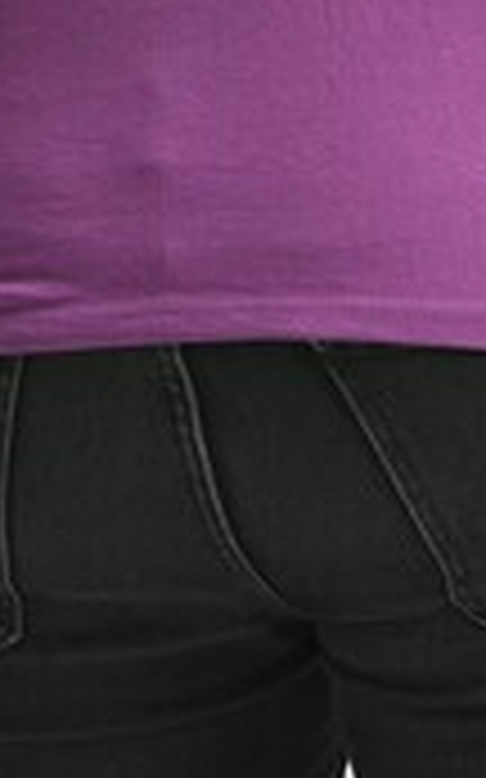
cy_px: -513
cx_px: 189
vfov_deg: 3.6
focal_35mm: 575
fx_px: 12196
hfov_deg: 2.3
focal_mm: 130
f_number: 5.6
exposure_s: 1/160
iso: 100
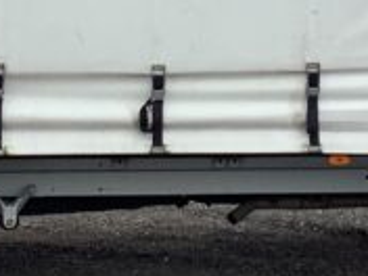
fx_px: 1488
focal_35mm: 140
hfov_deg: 14.1
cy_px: 39
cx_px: 134
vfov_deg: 10.5
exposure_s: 1/981
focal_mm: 3.3
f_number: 2.4
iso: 25
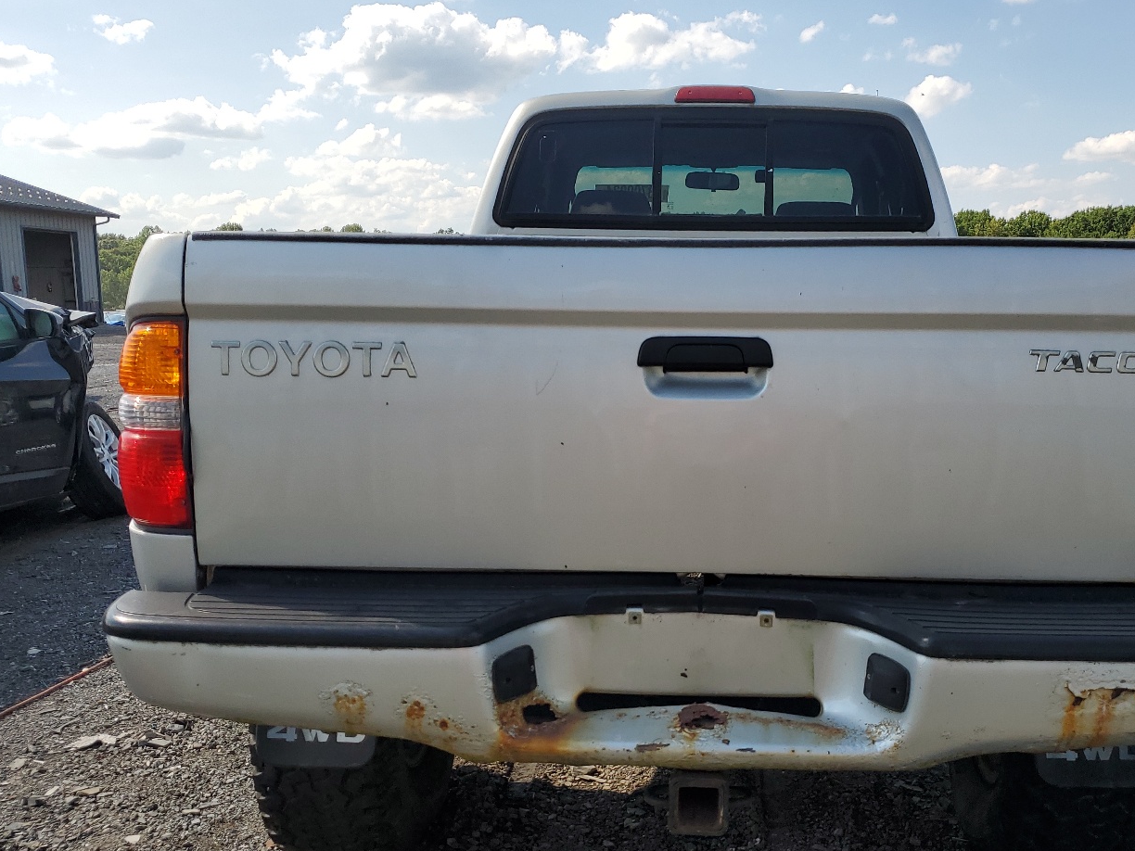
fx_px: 1115
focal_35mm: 34
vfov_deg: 41.6
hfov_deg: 53.4
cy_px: 506
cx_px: 701
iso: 50
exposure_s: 1/3333
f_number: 1.5
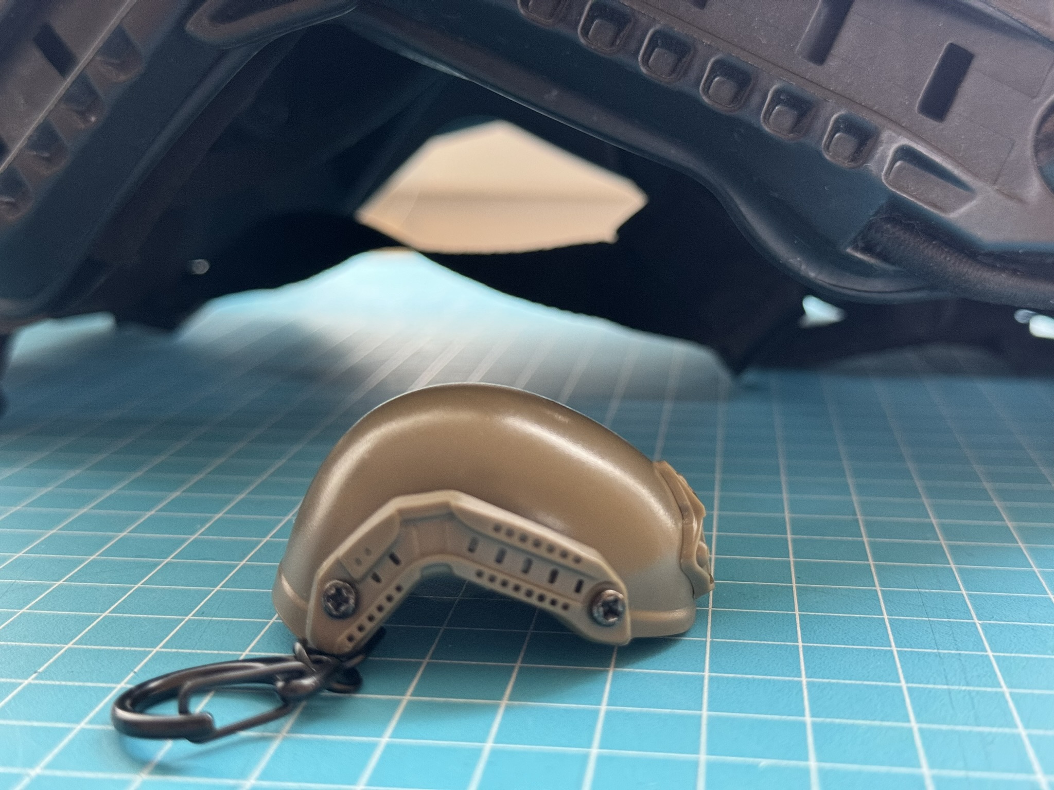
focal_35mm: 48
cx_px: 527
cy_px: 395
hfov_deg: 39.7
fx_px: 1462
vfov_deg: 30.3
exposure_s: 1/33
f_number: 1.78
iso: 320
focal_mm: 6.86
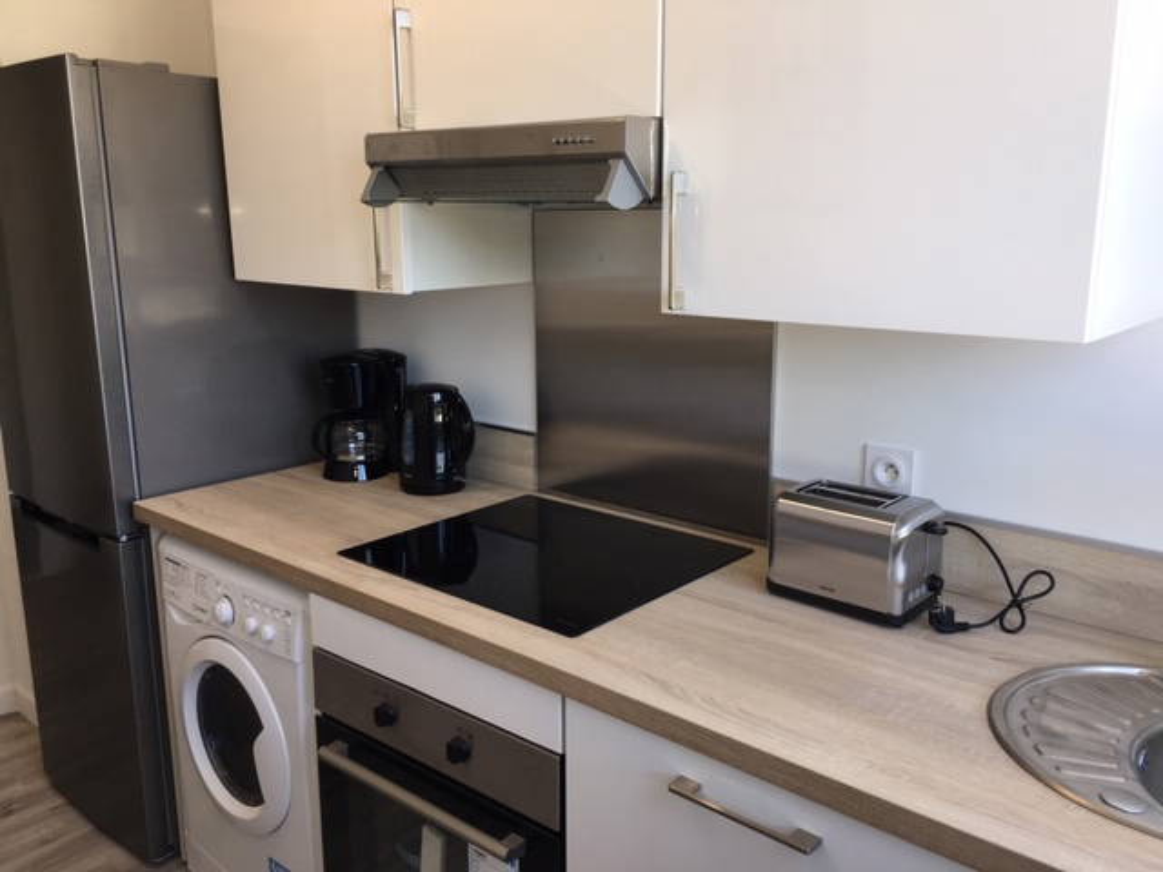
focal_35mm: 29
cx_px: 582
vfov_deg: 48.2
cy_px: 436
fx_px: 974
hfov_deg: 61.7
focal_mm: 4.15
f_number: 2.2
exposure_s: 1/50
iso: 25
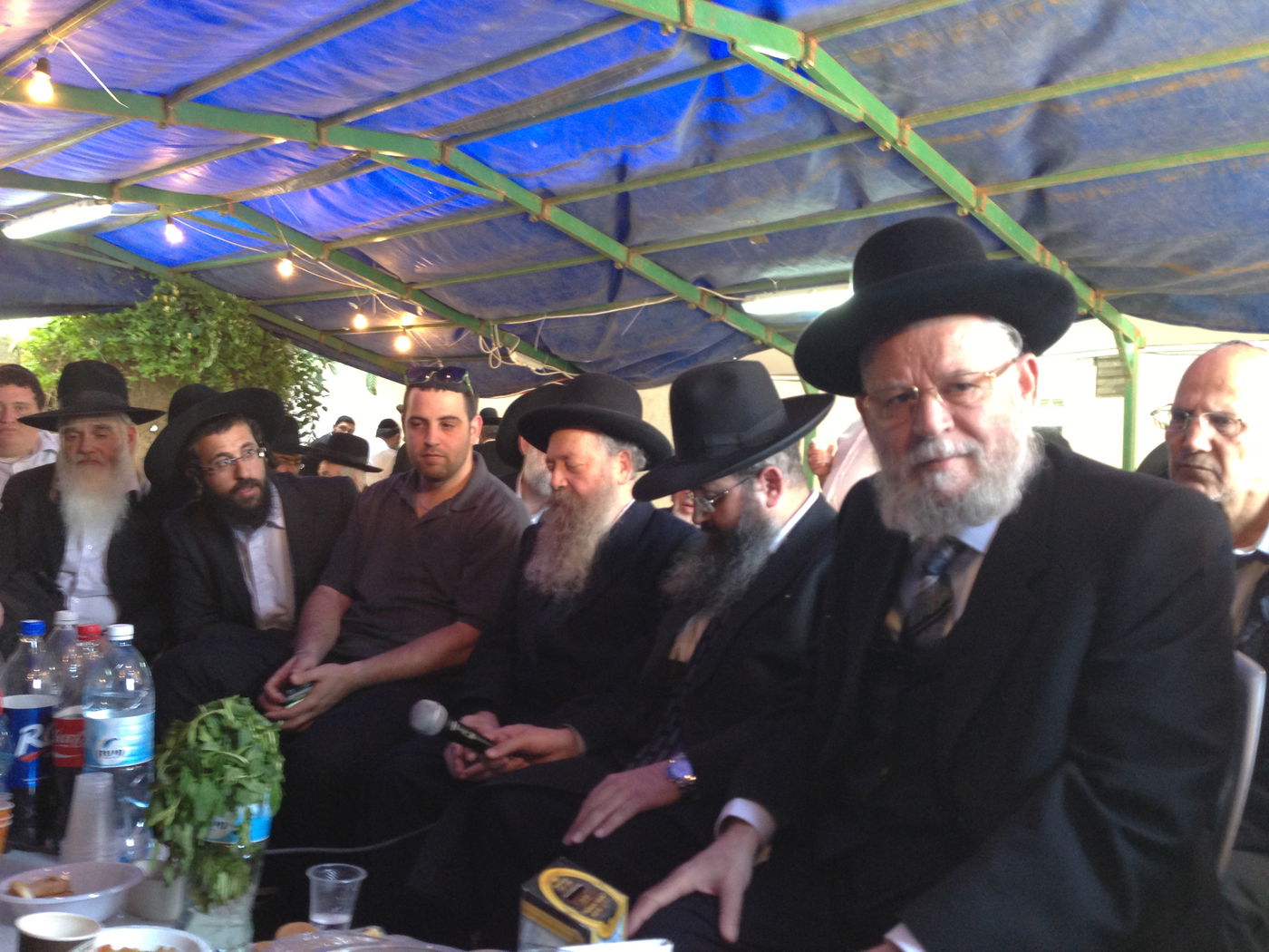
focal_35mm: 33
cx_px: 634
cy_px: 476
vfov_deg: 42.9
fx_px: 1210
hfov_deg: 55.4
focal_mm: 4.13
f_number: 2.4
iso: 160
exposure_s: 1/20
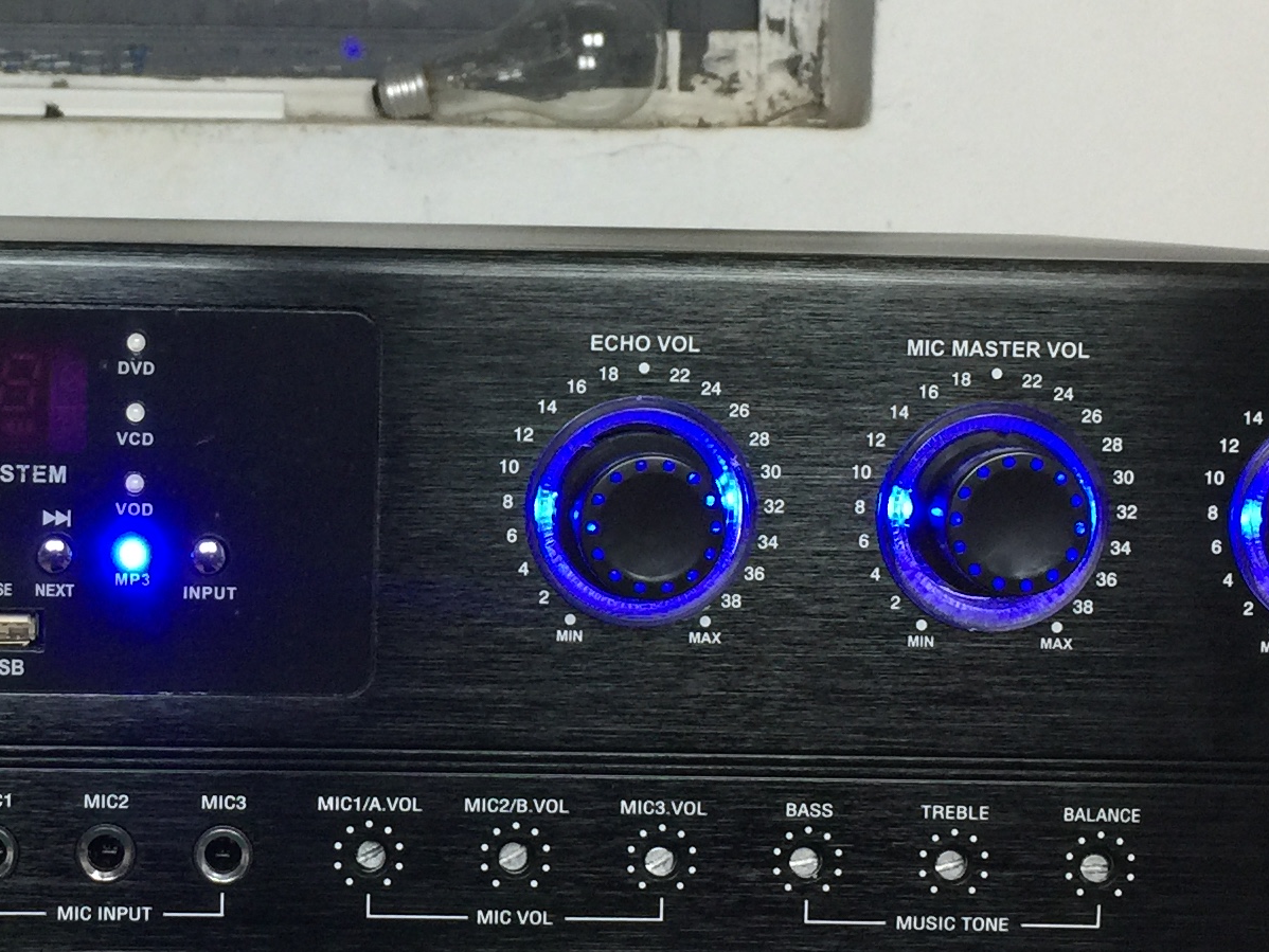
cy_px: 347
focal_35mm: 79
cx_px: 282
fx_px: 2897
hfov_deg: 24.4
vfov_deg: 18.6
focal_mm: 4.15
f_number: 2.2
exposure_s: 1/33
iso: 64
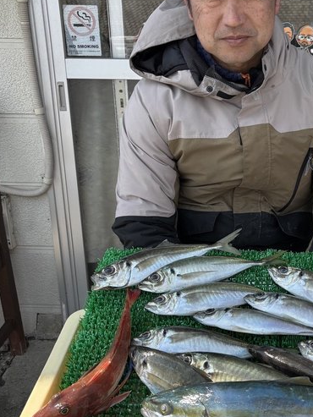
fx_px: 542
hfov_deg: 31.3
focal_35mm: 45
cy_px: 200
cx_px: 255
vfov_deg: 42.1
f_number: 1.6
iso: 50
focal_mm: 5.96
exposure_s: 1/824
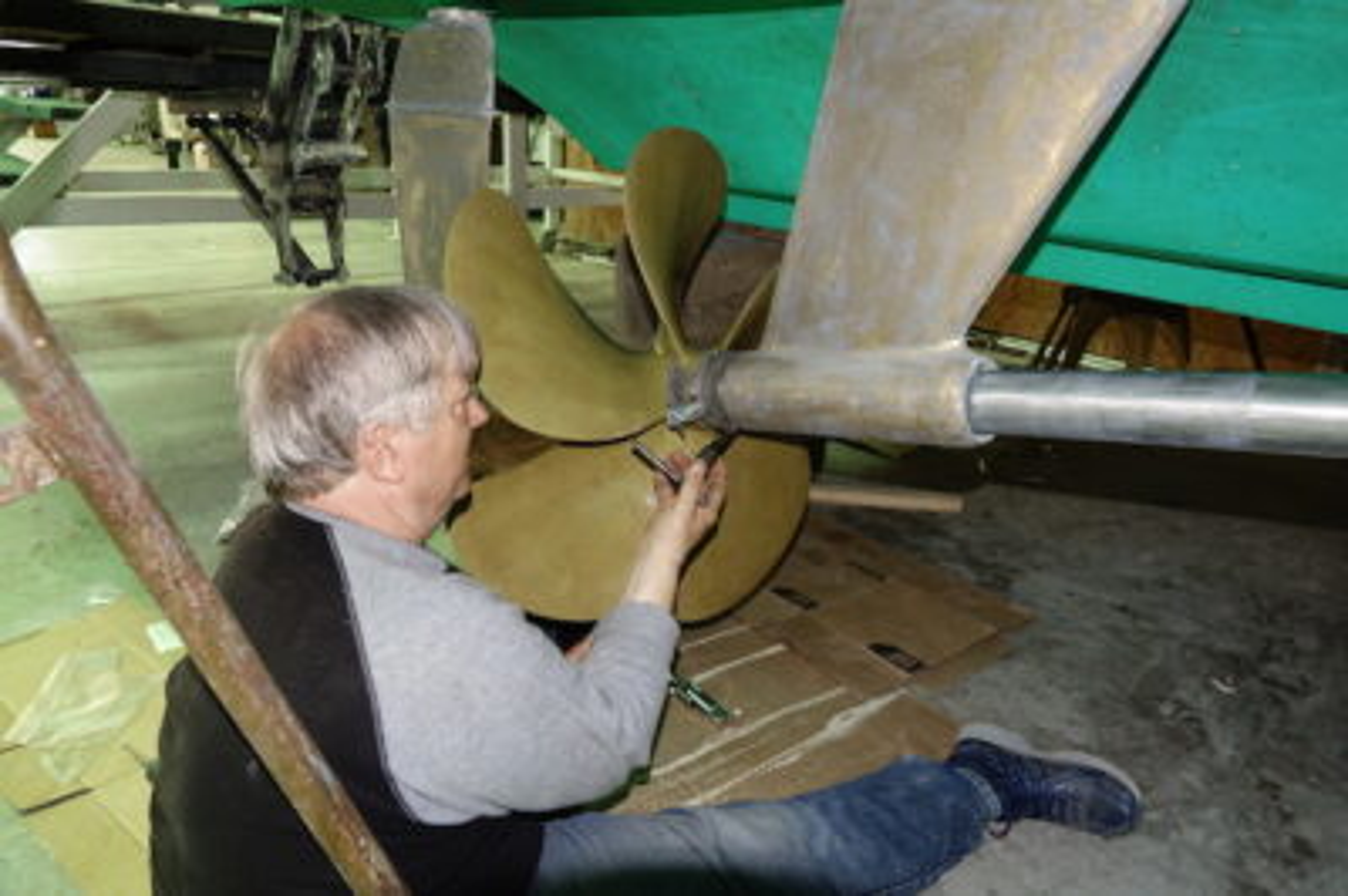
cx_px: 674
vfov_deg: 53.1
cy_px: 448
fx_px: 898
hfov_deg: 73.8
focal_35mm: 24
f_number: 2.4
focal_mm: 8.8
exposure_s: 1/30
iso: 200
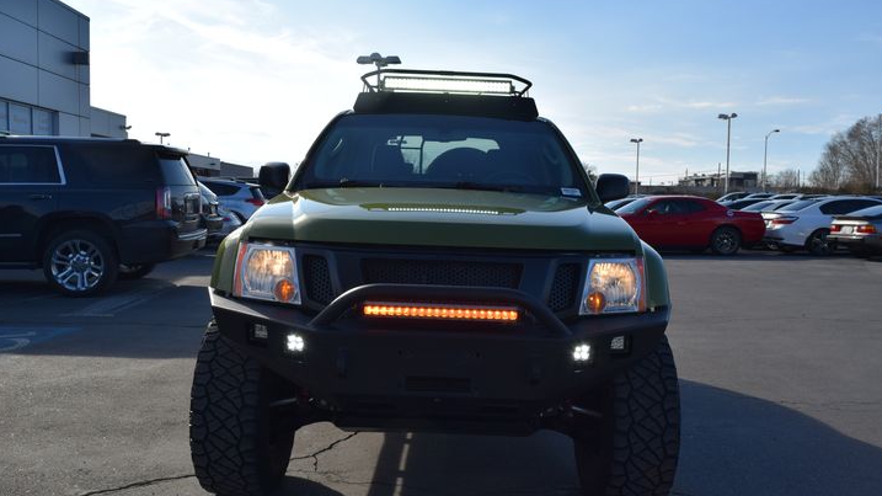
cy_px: 244
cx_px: 443
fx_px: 748
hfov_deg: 61.0
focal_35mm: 32
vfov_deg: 36.7
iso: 200
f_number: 10
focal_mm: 20
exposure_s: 1/400
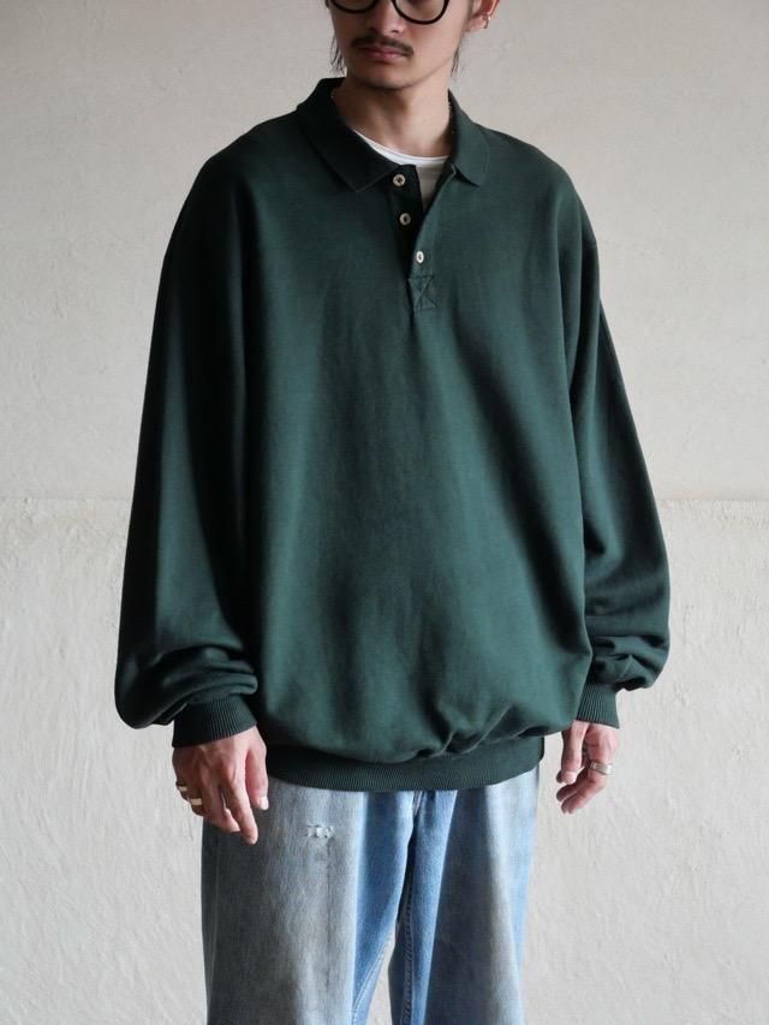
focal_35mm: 92
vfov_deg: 21.3
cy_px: 512
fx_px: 2724
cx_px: 384
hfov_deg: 16.1
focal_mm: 46
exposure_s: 1/100
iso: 1600
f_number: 3.9
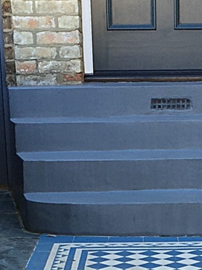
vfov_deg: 18.0
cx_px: 166
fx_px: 810
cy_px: 320
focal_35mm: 104
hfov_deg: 14.1
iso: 32
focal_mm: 4.15
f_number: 2.2
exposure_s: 1/100
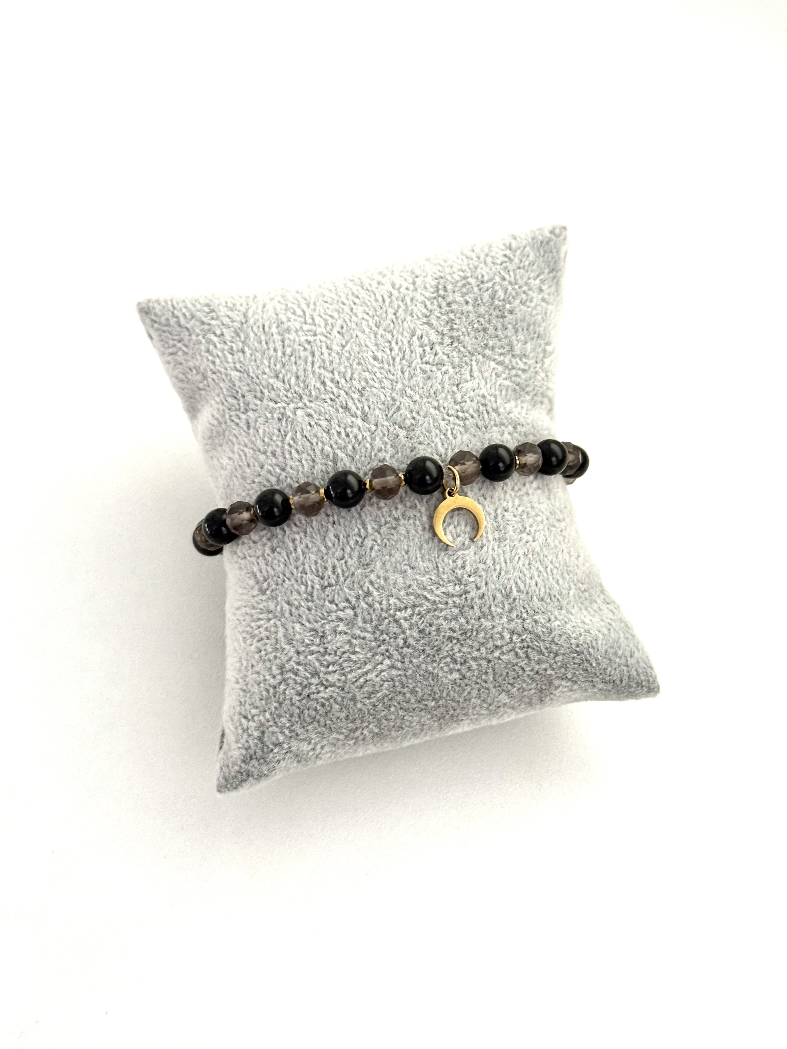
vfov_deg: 39.7
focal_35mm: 48
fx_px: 1455
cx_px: 394
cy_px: 524
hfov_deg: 30.3
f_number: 1.78
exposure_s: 1/60
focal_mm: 6.76
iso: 200
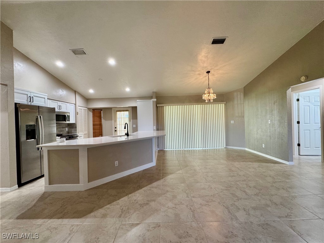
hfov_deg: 102.1
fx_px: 131
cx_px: 162
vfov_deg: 85.7
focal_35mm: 14
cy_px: 122
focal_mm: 2.22
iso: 200
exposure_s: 1/60
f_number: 2.2
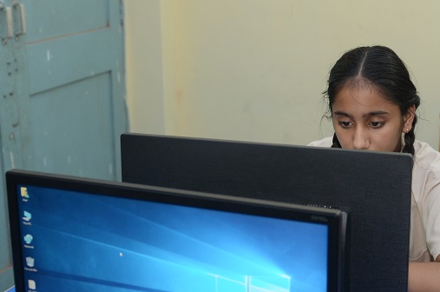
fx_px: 854
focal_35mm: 70
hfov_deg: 28.0
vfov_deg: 19.4
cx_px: 379
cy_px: 130
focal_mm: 24
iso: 400
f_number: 2.8
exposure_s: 1/40
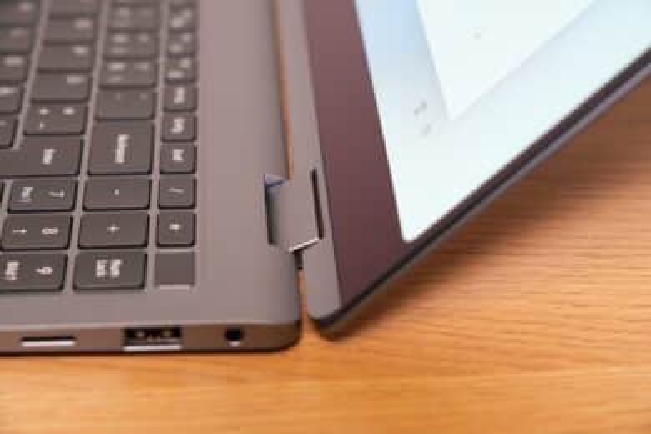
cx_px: 326
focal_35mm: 85
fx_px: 1537
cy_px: 217
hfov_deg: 23.9
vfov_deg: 16.1
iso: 6400
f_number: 7.1
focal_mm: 85
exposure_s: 1/100
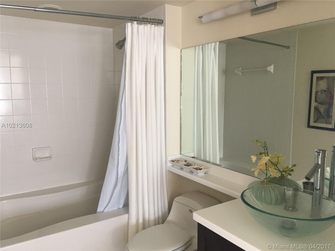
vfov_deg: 48.2
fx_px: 281
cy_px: 126
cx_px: 168
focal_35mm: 29
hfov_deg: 61.7
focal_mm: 4.15
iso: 32
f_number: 2.2
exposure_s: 1/15
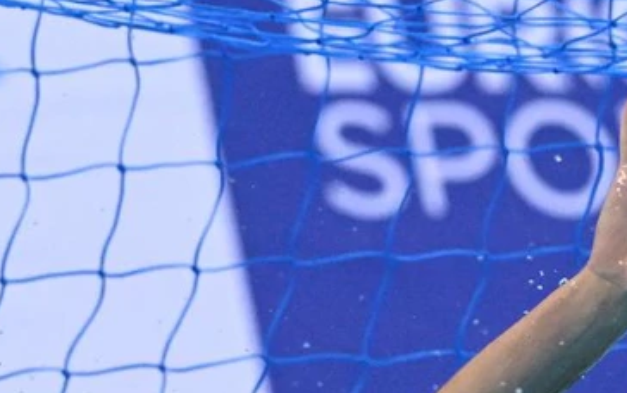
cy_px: 662
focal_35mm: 1432
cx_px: 269
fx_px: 24485
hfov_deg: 1.5
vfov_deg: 0.9
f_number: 4
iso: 4000
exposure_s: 1/3200
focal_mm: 400
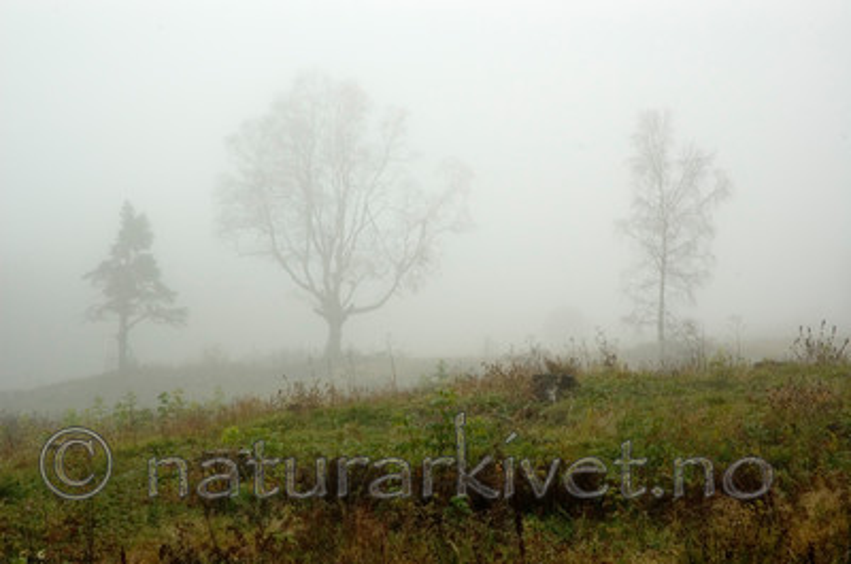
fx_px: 2477
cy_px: 282
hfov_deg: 19.5
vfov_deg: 13.0
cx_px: 426
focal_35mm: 105
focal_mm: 70
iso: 200
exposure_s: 1/50
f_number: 13
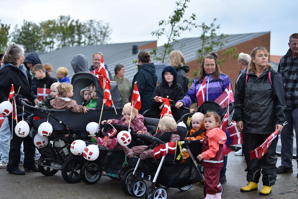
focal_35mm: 70
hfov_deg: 28.8
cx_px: 149
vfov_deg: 19.5
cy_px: 100
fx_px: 580
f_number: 3.2
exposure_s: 1/250
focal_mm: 70
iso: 100
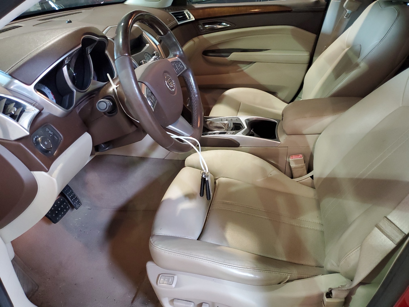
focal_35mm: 26
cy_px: 154
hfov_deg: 67.3
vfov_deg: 53.1
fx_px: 307
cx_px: 204
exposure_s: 1/40
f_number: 1.5
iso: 328
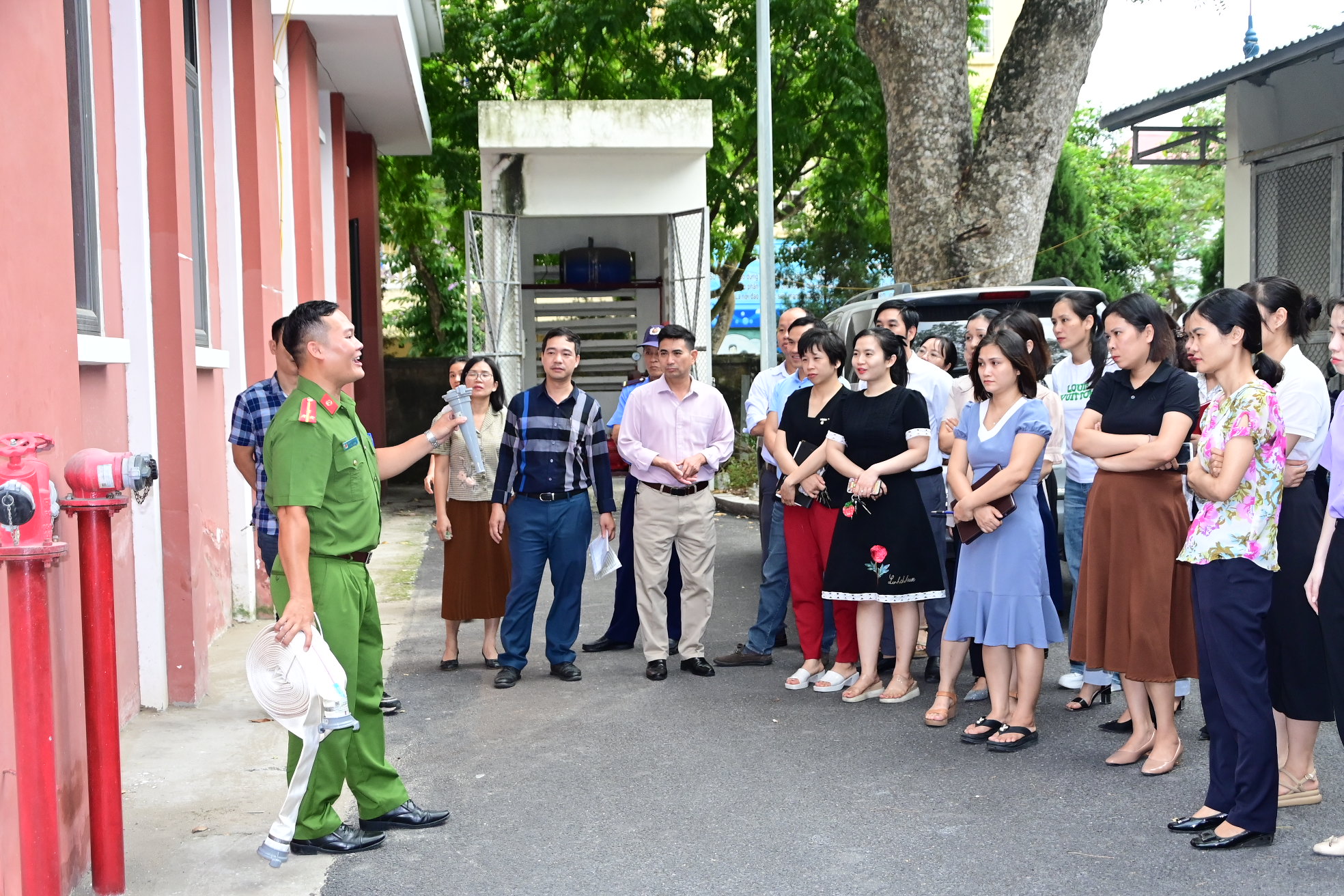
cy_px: 448
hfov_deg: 43.6
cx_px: 672
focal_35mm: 45
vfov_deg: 29.9
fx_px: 1680
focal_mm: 30
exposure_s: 1/200
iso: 1250
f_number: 5
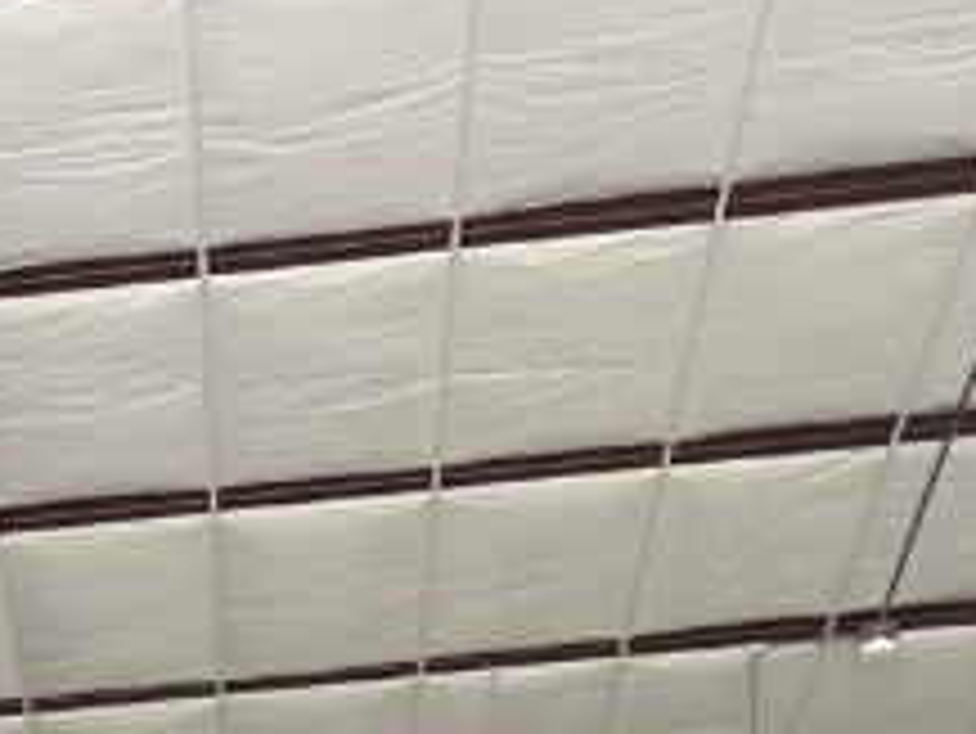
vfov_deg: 11.3
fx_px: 3188
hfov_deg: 16.5
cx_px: -265
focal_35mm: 113
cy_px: 1671
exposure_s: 1/172
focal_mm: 6.76
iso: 80
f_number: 1.78
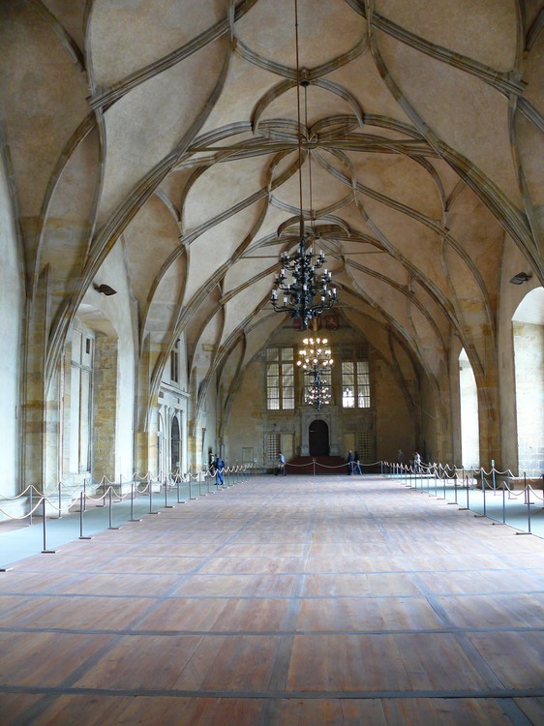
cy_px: 363
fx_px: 734
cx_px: 272
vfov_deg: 52.6
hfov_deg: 40.7
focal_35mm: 35
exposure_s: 1/13
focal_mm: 7.4
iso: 200
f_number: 2.8
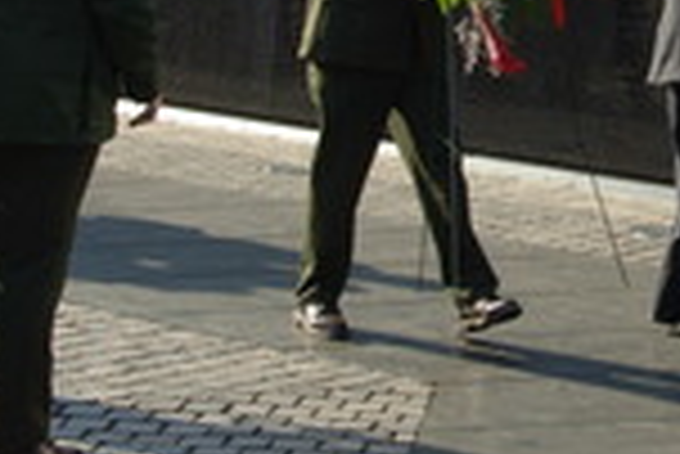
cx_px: 878
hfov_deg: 15.2
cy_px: -189
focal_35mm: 129
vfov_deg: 10.4
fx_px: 2439
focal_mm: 26
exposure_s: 1/160
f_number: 11
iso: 400
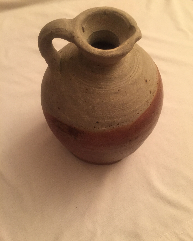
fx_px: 221
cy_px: 120
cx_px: 96
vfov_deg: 57.2
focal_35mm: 31
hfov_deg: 47.1
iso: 250
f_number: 2.2
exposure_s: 1/17
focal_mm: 4.15
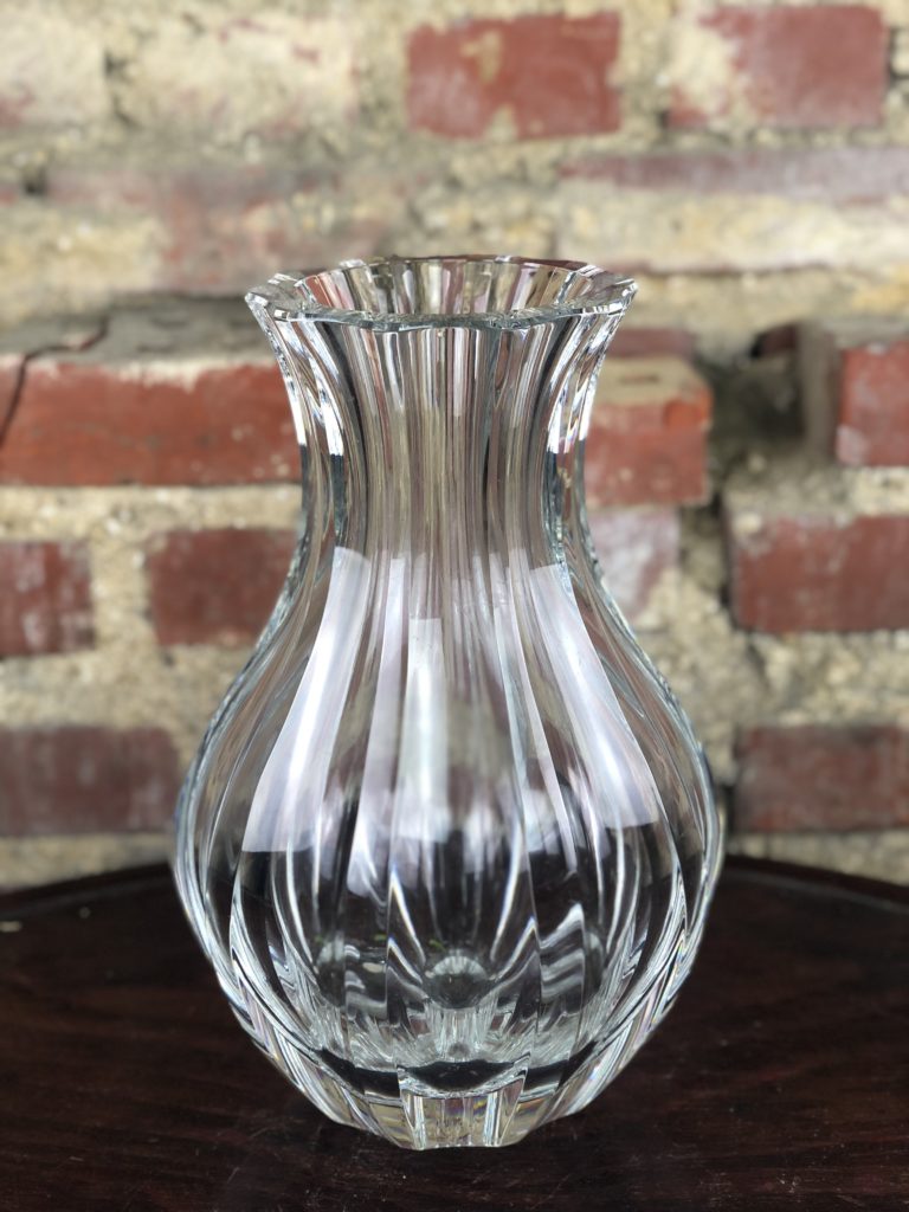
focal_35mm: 52
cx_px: 454
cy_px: 606
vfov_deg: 36.8
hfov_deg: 28.0
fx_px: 1821
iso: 32
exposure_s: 1/50
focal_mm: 6
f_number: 2.4
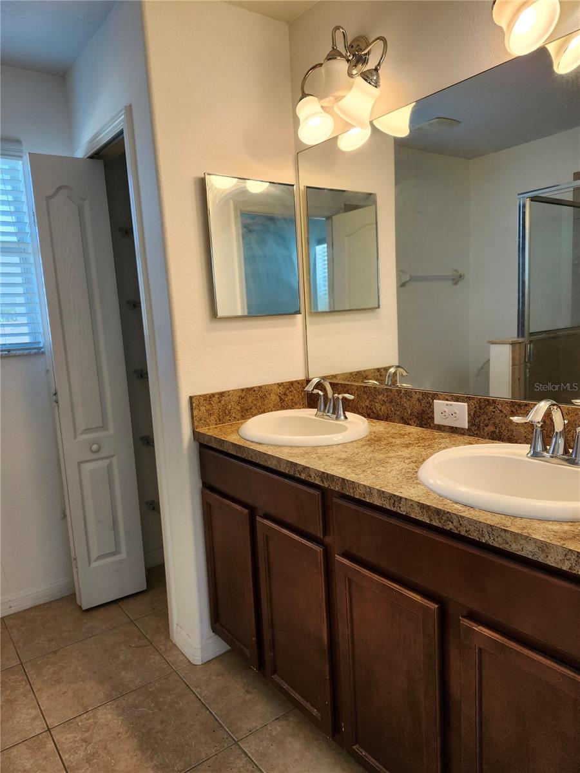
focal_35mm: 23
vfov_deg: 73.9
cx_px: 290
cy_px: 386
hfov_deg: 58.9
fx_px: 514
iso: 64
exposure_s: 1/120
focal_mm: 5.54
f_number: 1.8
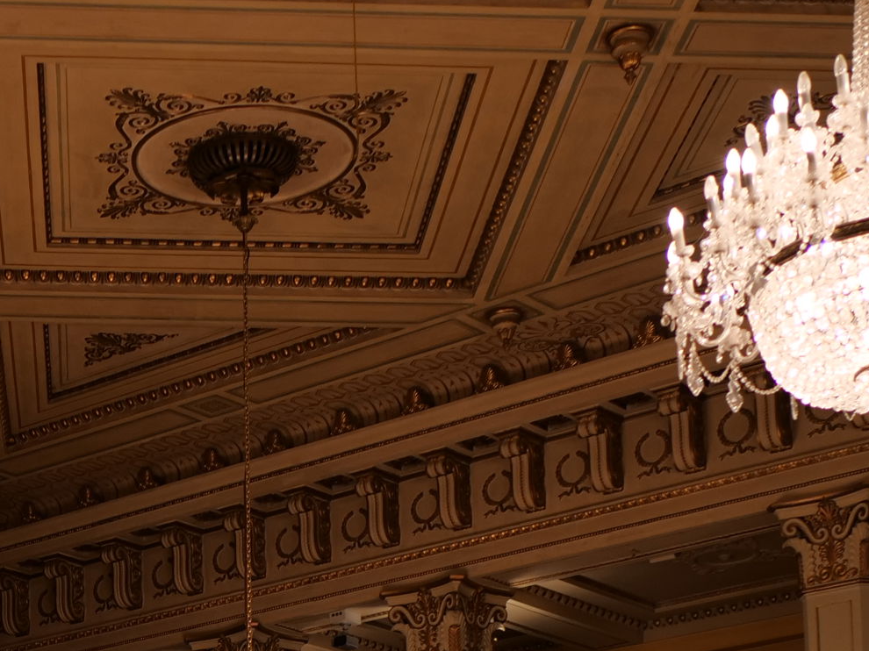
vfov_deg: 15.4
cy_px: 908
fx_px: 2259
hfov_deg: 21.0
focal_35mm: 90
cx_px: 0
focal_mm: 16
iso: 250
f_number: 1.4
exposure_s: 1/60
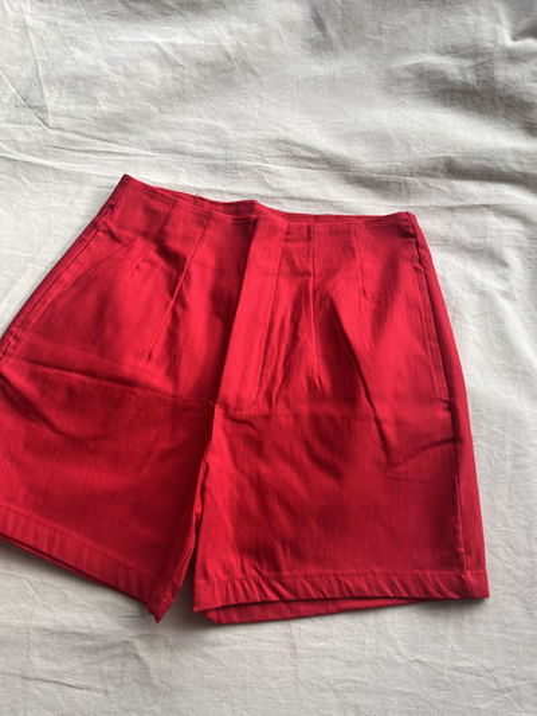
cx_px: 268
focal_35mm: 26
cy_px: 358
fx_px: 538
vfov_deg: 67.3
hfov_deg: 53.1
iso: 32
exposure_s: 1/122
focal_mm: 5.1
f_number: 1.6
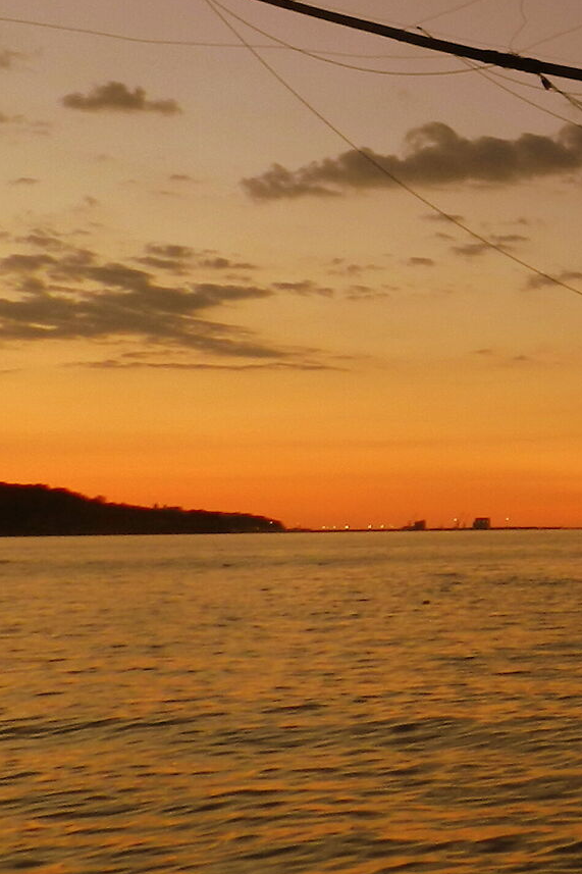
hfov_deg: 16.1
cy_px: 457
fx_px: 1625
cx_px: 1141
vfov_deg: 30.1
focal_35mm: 67
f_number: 3.4
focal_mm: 4
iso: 160
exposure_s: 1/40
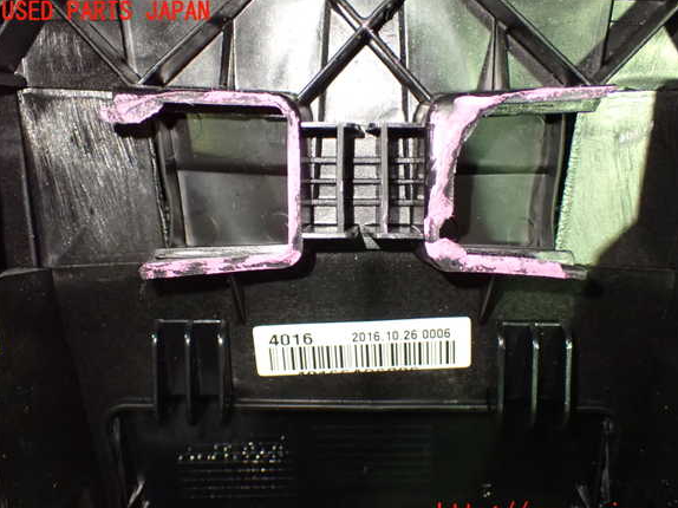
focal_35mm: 46
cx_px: 350
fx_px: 901
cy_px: 263
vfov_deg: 31.5
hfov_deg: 41.2
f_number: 2.9
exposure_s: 1/40
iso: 1250
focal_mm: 7.84
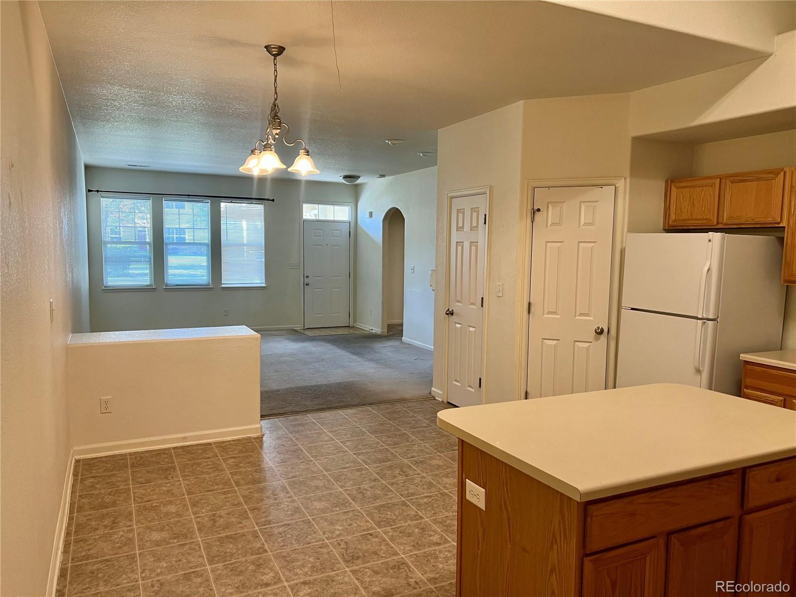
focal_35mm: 26
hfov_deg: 67.3
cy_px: 298
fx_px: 598
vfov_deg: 53.1
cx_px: 398
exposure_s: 1/60
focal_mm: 5.7
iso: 80
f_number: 1.5
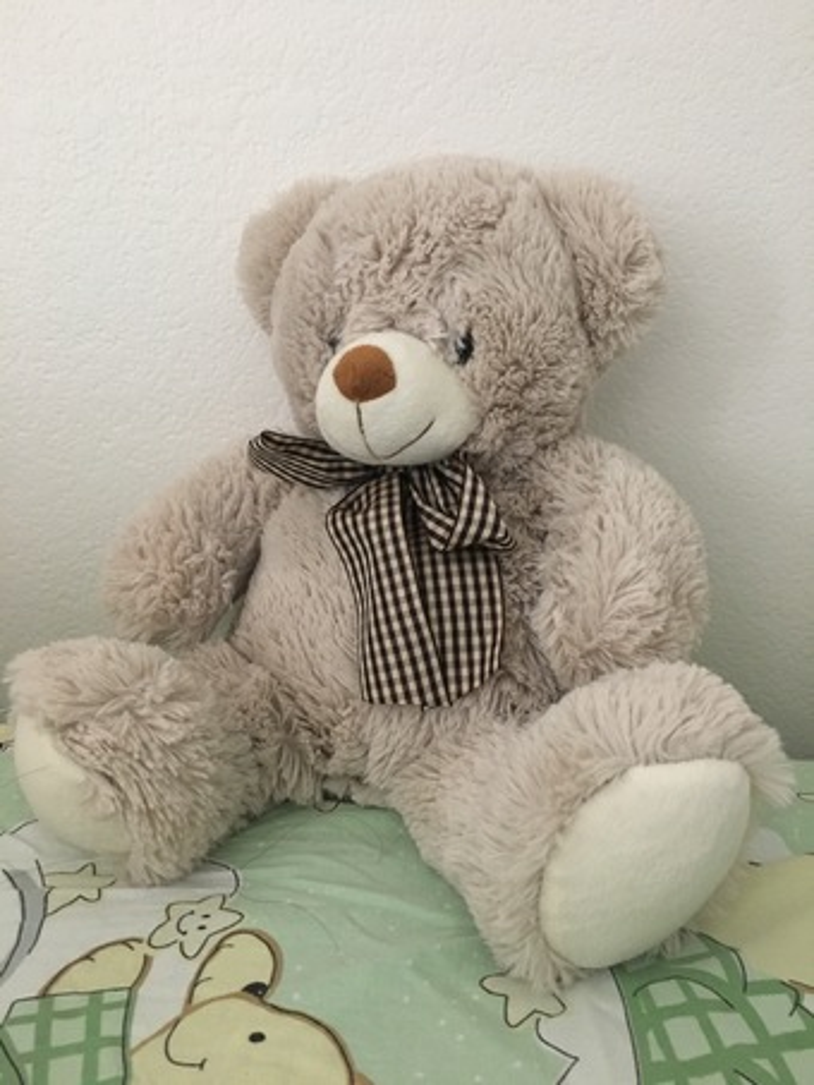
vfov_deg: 61.6
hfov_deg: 48.2
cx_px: 407
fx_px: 909
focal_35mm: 29
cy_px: 542
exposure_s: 1/24
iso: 200
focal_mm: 4.15
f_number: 2.2
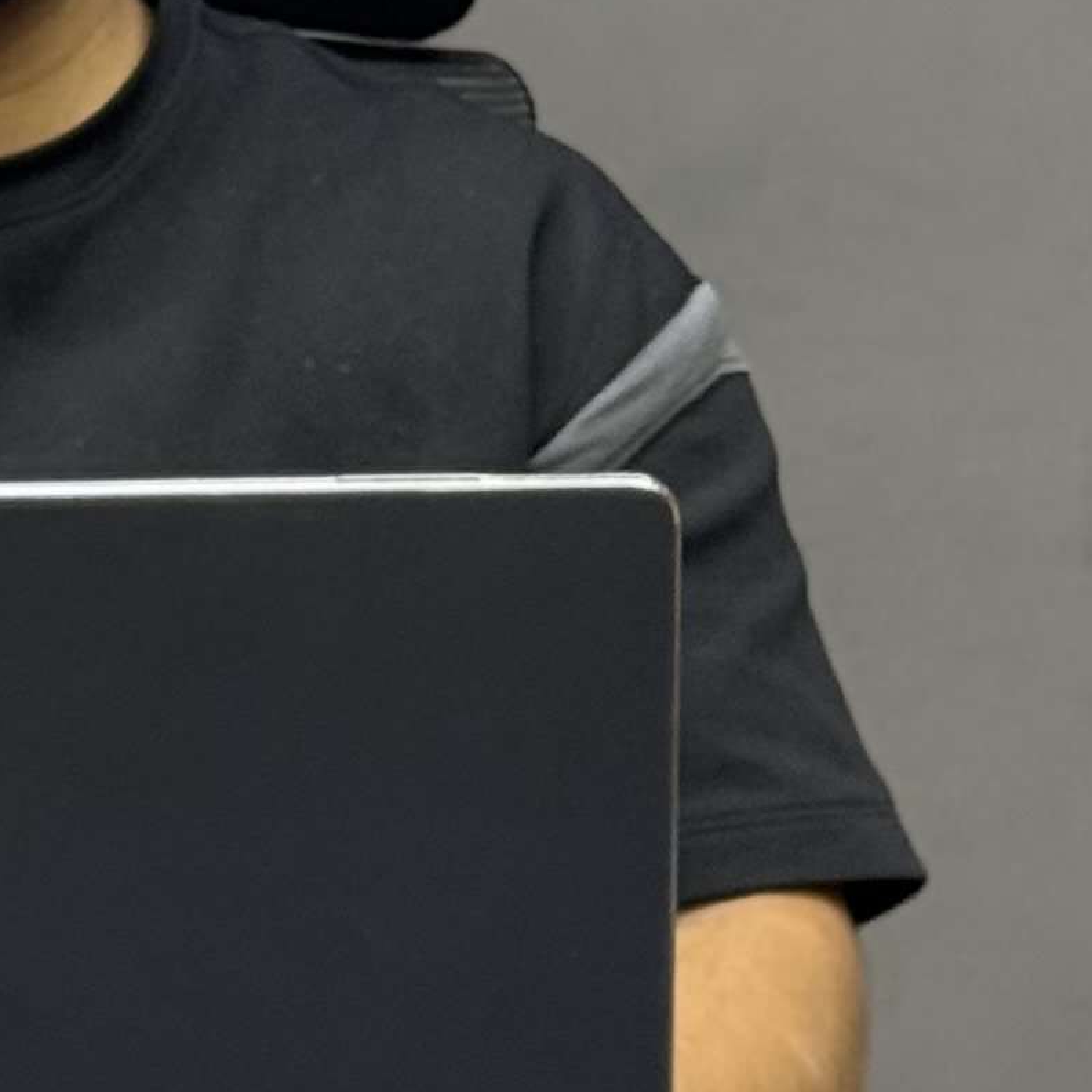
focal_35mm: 216
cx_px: -214
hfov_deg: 8.0
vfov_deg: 7.9
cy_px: -648
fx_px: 7709
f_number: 1.78
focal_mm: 6.76
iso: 160
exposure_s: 1/60
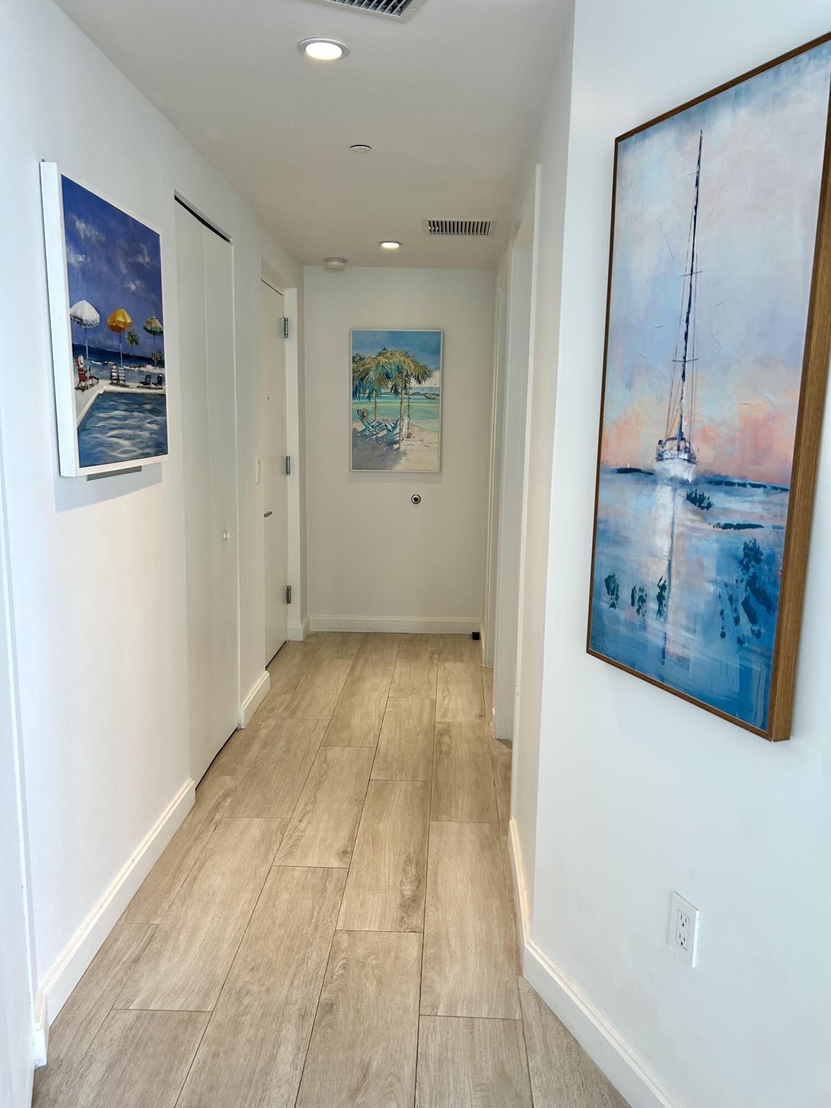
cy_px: 554
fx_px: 832
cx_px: 416
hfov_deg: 53.1
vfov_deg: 67.3
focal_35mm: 26
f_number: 1.5
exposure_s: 1/120
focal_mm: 5.7
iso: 80
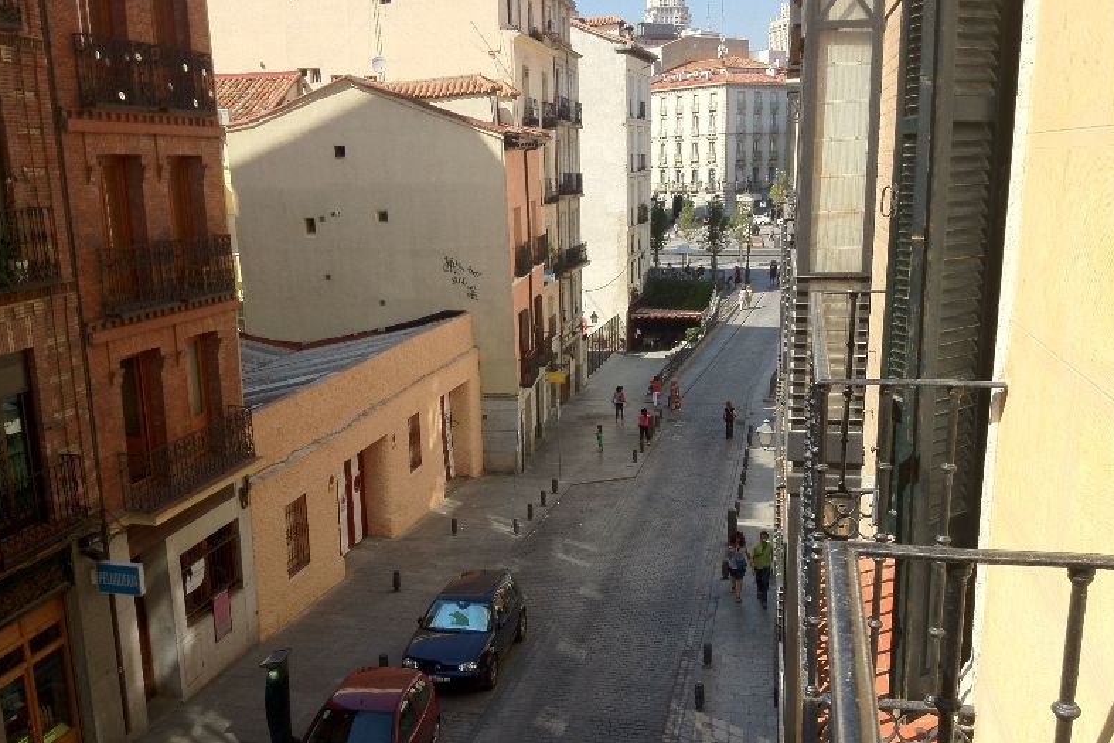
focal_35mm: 37
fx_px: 1145
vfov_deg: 35.9
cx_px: 559
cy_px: 423
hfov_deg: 51.9
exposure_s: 1/789
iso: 64
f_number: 2.4
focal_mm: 4.28
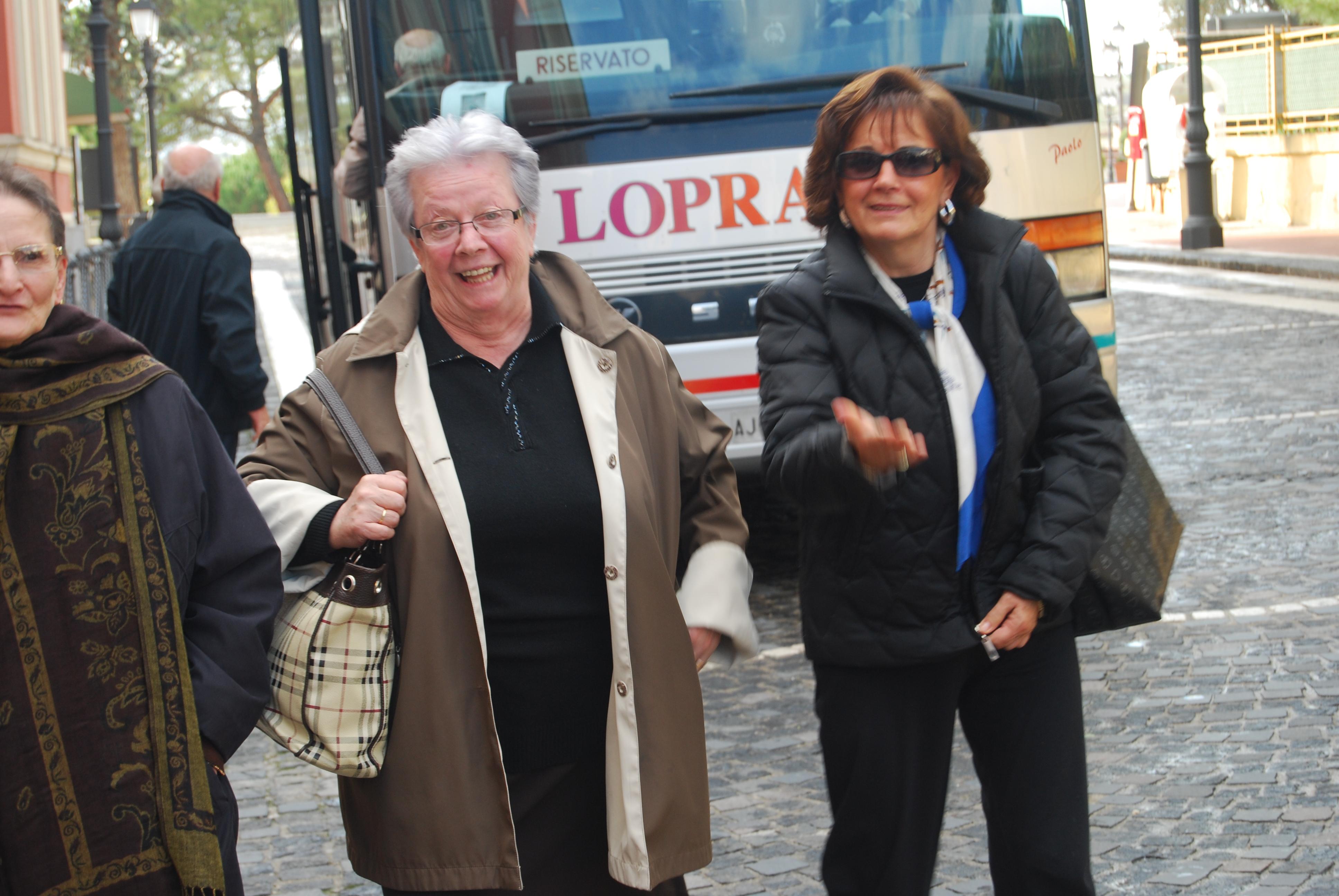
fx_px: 3072
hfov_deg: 24.6
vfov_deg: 16.6
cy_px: 448
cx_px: 670
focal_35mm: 82
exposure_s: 1/100
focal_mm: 55
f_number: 5.6
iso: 200
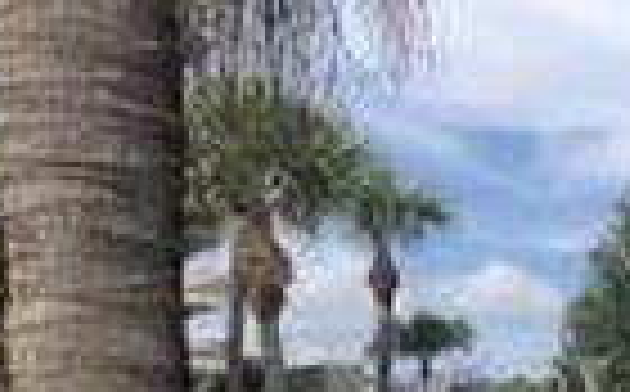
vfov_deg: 14.6
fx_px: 1457
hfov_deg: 21.8
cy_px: 532
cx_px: 837
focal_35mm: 85
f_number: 1.8
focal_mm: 4
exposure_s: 1/3436
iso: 20
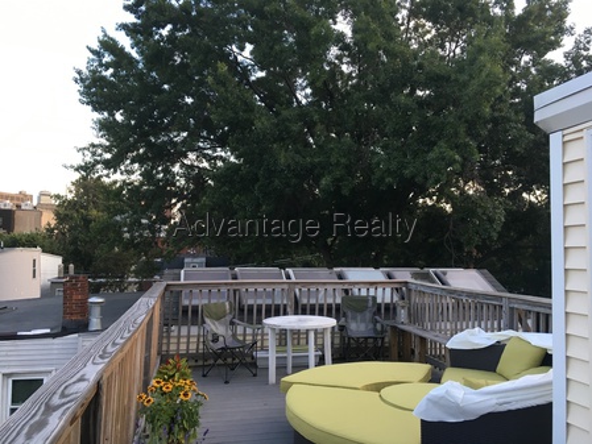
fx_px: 496
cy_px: 222
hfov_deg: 61.6
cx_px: 296
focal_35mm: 29
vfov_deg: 48.2
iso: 32
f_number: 2.2
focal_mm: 4.15
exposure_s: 1/30
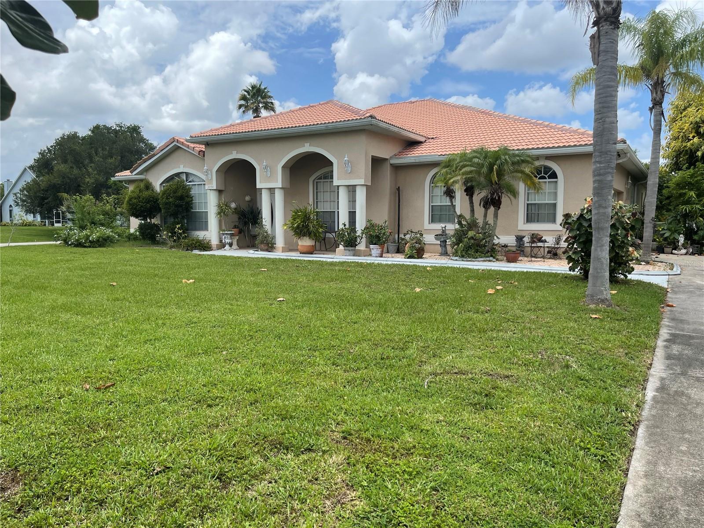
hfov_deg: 69.4
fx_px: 508
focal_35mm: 25
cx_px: 352
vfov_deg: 54.9
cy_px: 264
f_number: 1.6
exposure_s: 1/3165
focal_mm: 5.1
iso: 32
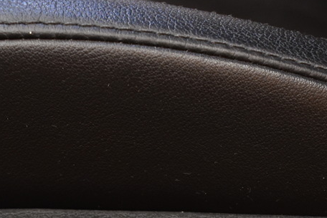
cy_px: 365
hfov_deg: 21.2
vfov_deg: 13.1
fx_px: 872
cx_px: 119
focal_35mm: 96
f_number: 3.5
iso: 900
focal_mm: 18
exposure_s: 1/30
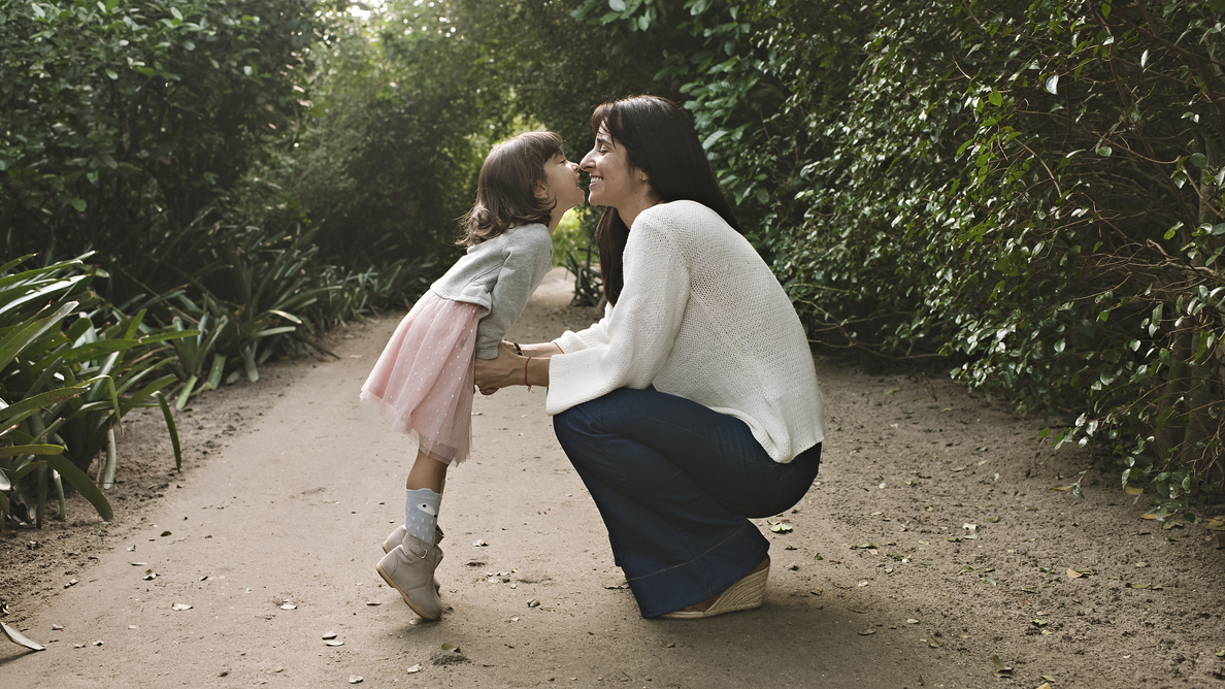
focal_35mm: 37
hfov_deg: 54.0
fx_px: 1202
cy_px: 293
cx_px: 616
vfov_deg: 31.9
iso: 1000
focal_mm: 35
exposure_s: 1/125
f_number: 4.5
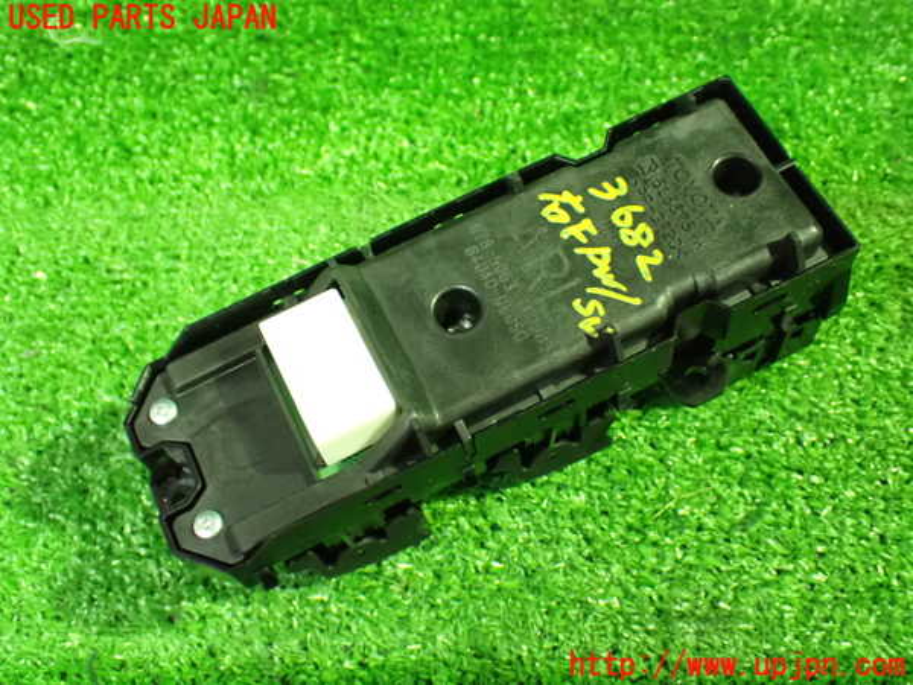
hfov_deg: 45.8
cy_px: 342
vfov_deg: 35.1
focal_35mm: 41
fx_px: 1081
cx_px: 456
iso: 1600
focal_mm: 7.31
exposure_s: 1/25
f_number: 2.8
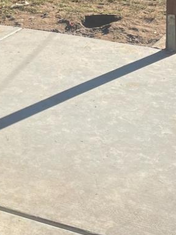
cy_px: -64
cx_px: 62
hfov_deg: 14.5
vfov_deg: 18.1
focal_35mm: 102
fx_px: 691
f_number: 1.6
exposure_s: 1/2398
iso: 32
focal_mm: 4.2
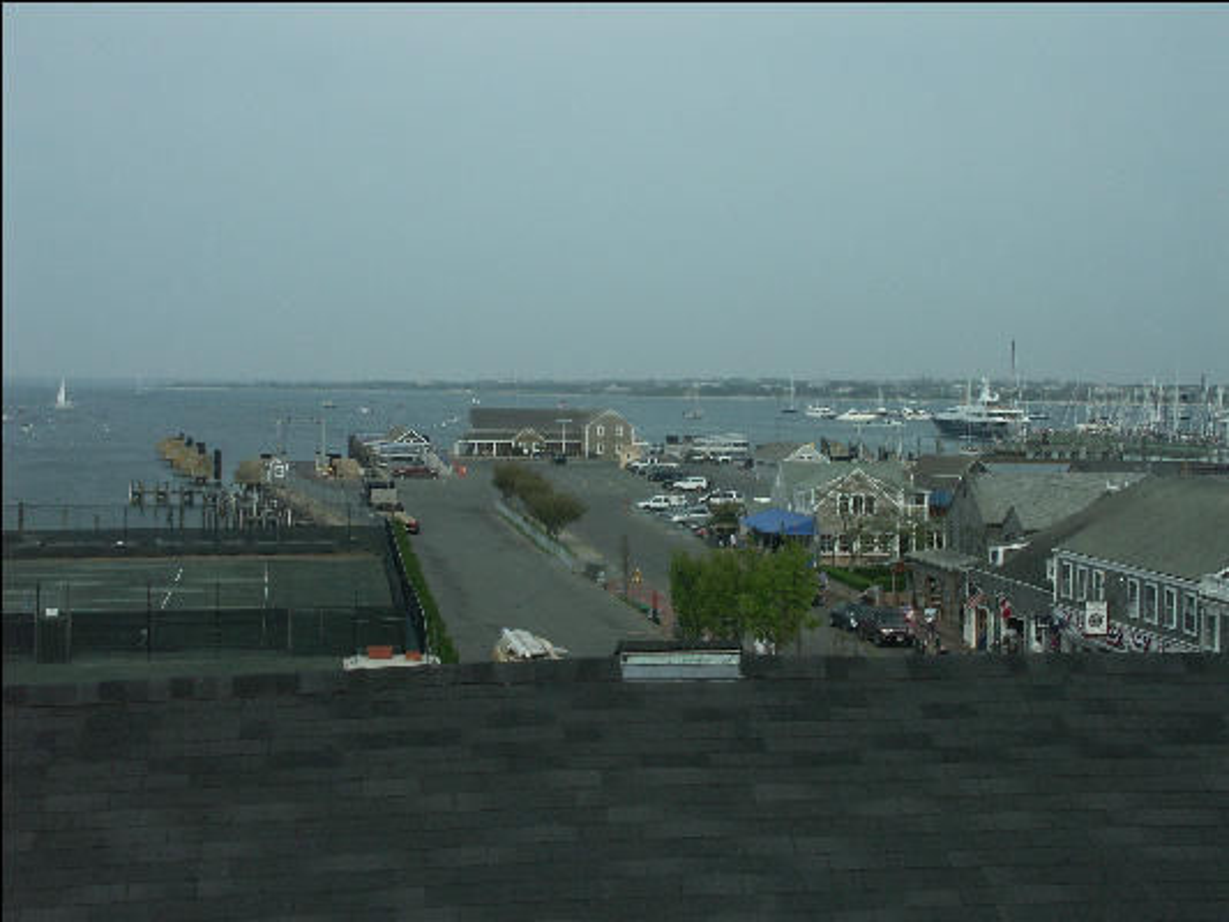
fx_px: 1669
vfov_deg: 30.9
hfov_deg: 40.4
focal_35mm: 47
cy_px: 461
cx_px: 614
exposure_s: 1/500
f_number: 9
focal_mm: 12.21
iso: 100
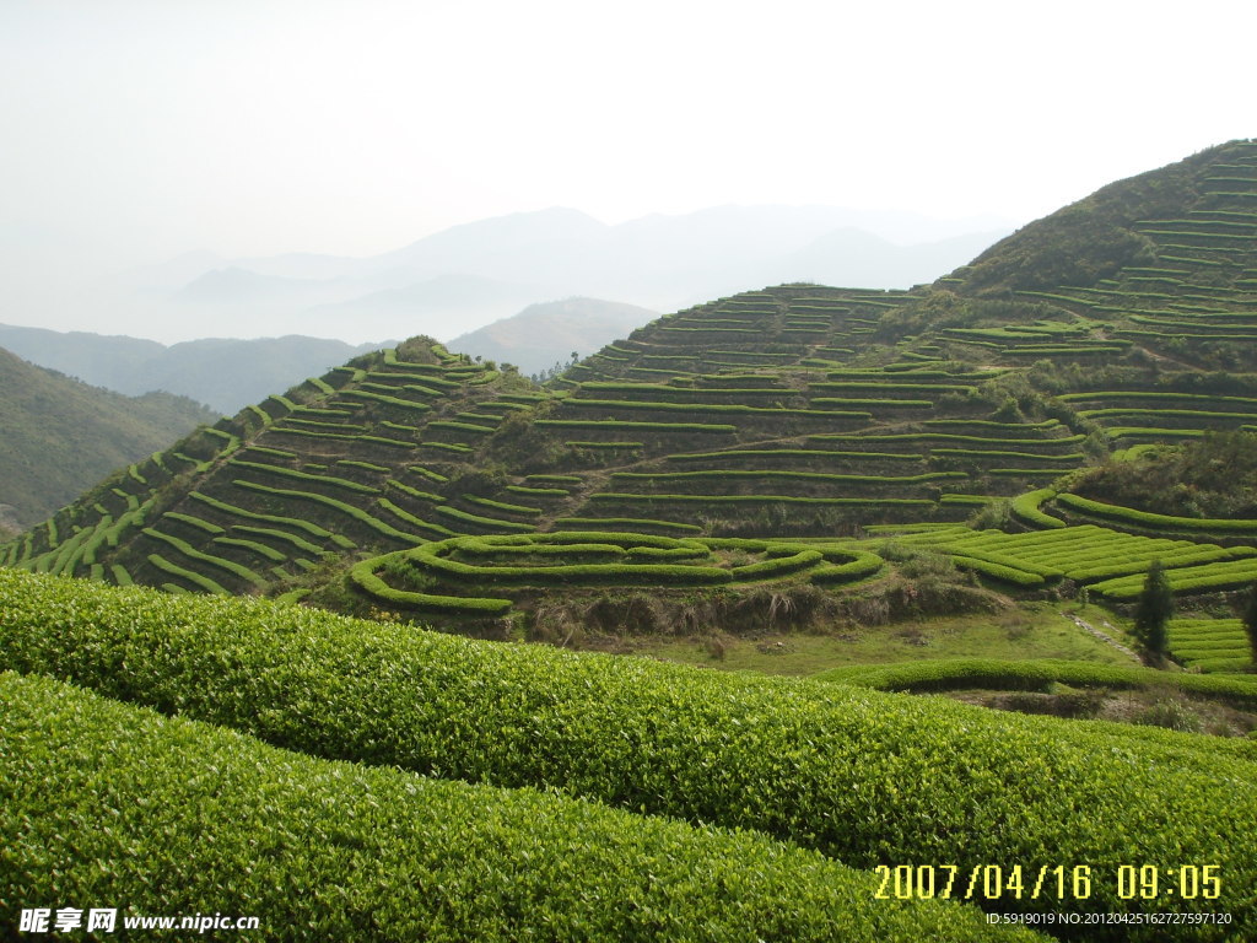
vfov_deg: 36.8
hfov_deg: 47.9
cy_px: 472
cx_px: 628
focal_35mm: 39
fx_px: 1416
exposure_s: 1/180
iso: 50
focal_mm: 6.6
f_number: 6.3
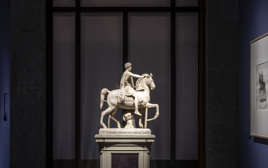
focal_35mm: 62
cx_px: 113
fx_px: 453
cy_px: 109
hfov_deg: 32.9
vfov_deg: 20.9
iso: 80
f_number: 6.3
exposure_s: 1.6
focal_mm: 24
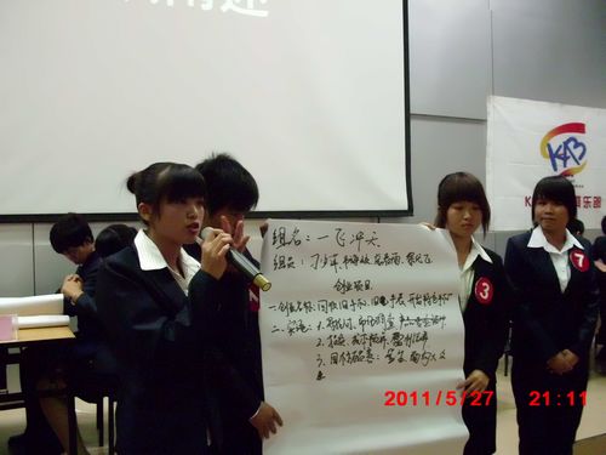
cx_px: 303
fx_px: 630
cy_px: 228
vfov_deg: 39.7
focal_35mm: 36
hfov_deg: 51.4
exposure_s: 1/40
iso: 800
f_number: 2.9
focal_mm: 6.3
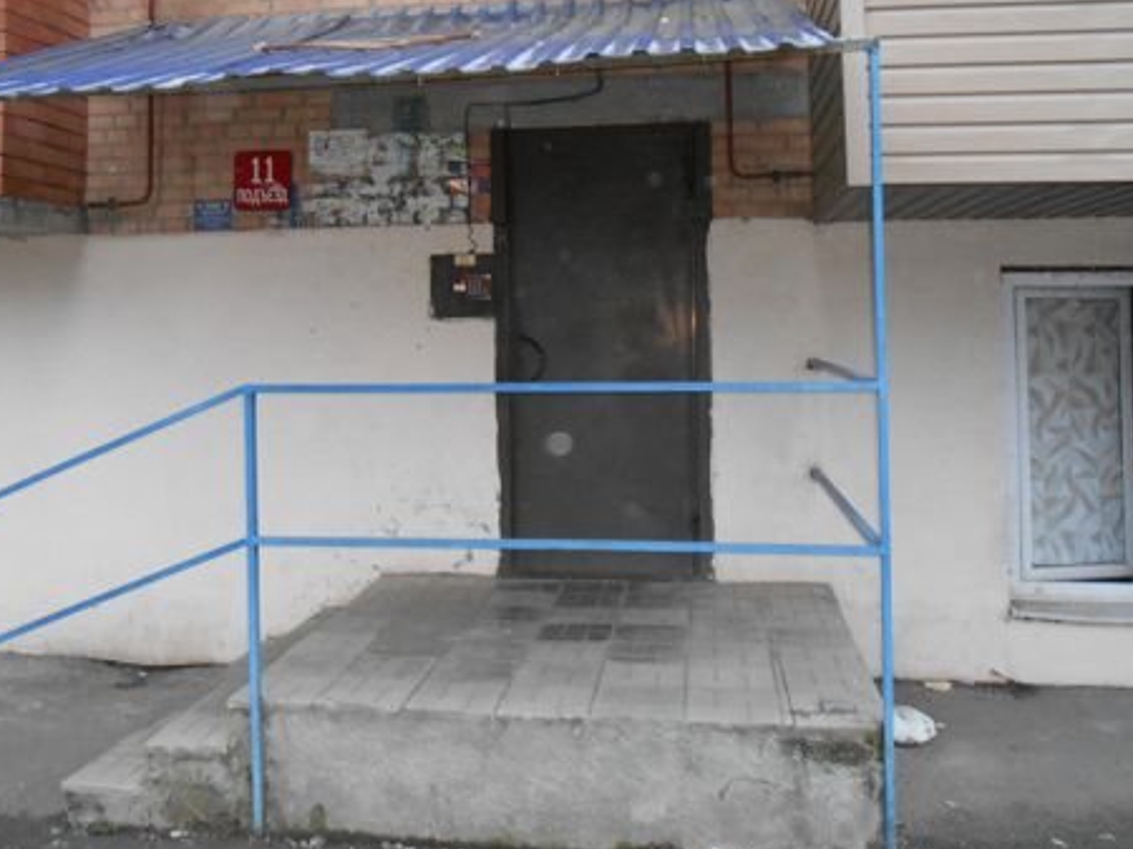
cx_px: 491
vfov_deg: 38.0
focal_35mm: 37
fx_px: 1210
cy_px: 257
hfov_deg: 50.0
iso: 360
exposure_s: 1/25
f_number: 3.4
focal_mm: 4.7
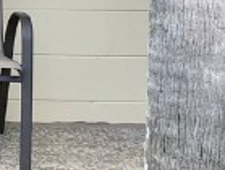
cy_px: -96
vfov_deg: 7.7
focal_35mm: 191
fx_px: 1245
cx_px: -437
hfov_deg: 8.7
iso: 40
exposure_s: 1/229
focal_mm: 5.1
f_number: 1.6
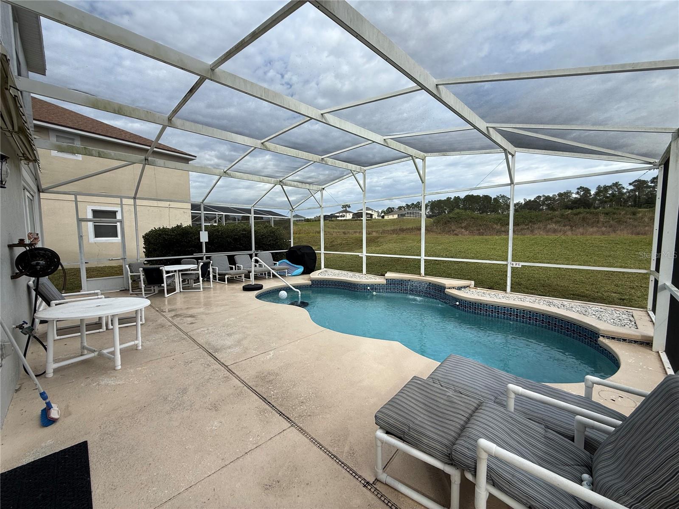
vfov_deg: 85.7
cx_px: 340
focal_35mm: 14
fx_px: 275
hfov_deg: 102.1
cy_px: 254
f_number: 2.2
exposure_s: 1/779
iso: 50
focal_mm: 2.22
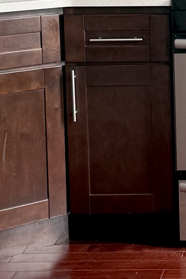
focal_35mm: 139
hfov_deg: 9.5
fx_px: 1077
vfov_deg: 14.7
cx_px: 302
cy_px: 52
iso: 80
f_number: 1.78
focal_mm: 6.76
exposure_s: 1/130
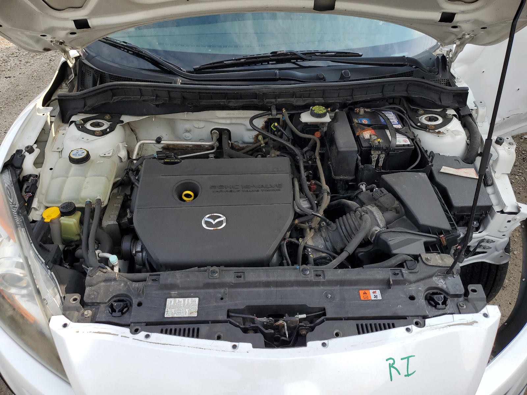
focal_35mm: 26
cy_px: 198
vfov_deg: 53.1
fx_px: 396
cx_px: 264
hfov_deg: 67.3
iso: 50
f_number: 1.5
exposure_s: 1/1000
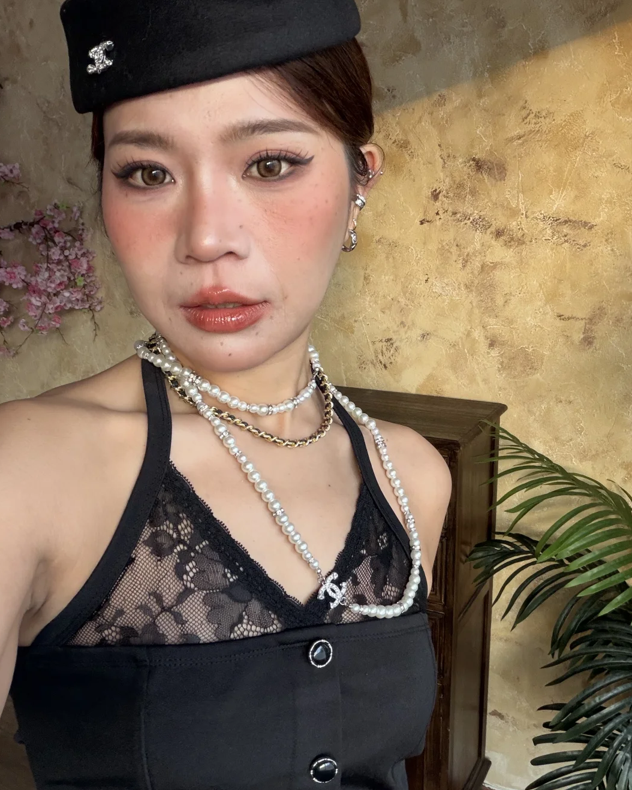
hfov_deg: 45.8
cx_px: 317
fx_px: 748
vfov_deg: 55.7
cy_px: 384
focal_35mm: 32
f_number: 1.9
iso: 125
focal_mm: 2.71
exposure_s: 1/60
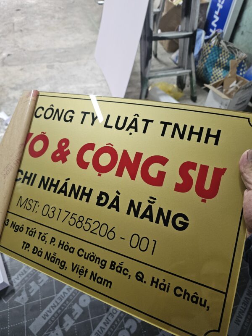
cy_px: 168
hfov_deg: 58.9
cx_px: 126
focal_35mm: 23
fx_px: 223
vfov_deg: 73.9
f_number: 1.7
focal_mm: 6.3
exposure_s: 1/100
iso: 640
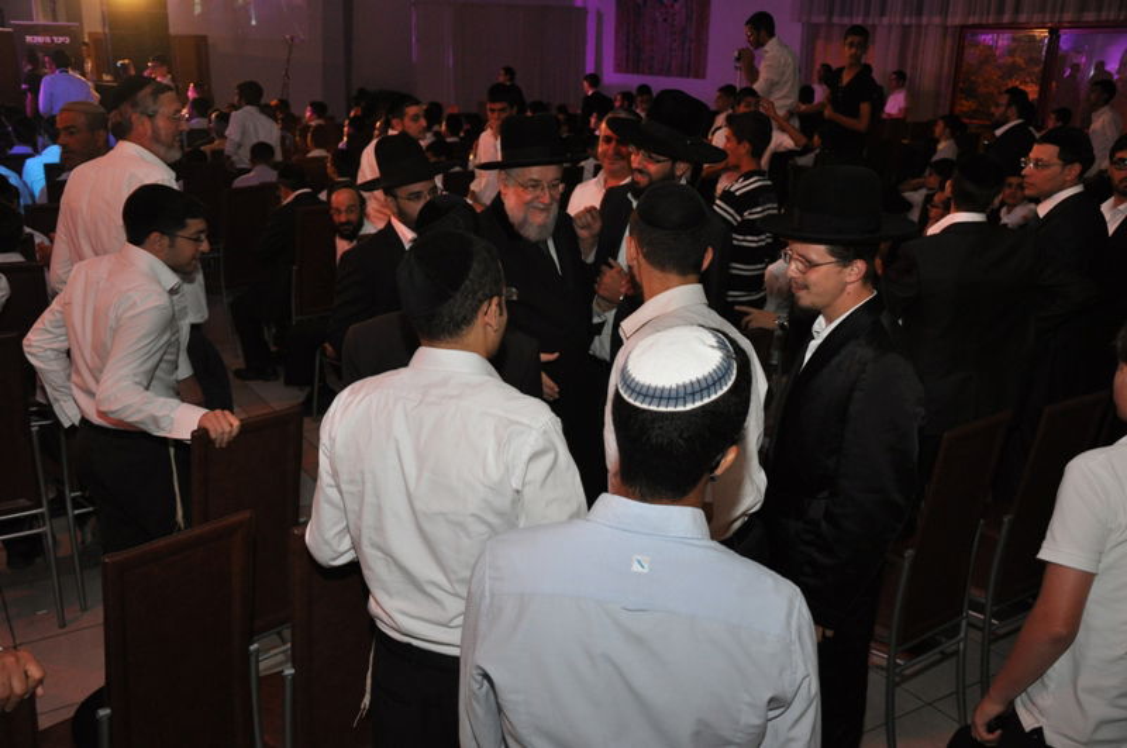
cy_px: 374
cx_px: 564
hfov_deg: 53.2
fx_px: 1125
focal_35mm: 36
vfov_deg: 36.8
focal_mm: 24
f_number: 4
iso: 800
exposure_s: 1/60
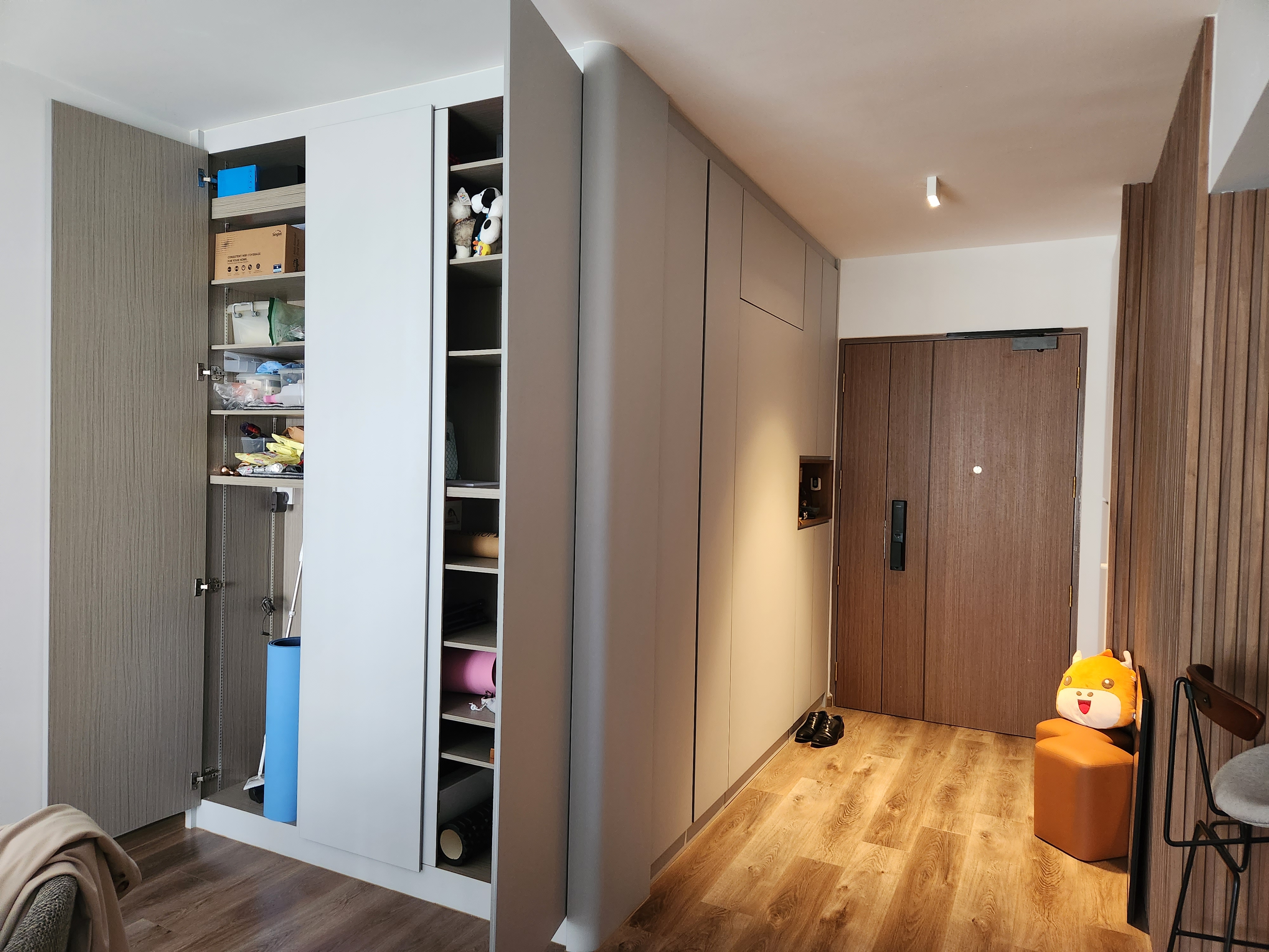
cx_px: 634
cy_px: 476
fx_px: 843
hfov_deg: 73.9
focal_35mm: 23
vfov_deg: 58.9
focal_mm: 5.4
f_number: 1.8
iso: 500
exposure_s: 1/50
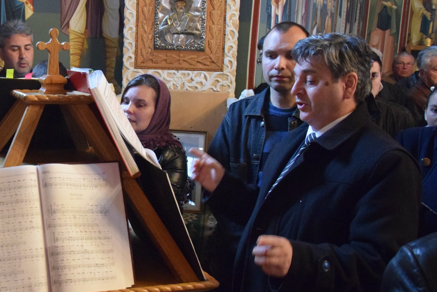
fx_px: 641
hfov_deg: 36.3
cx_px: 85
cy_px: 140
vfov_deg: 25.6
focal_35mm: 53
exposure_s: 1/50
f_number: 3.8
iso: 6400
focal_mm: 21
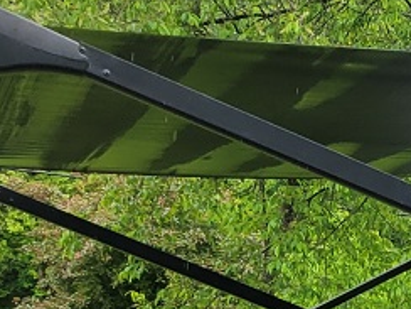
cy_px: 529
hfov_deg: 12.9
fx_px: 1532
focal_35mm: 129
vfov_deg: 10.9
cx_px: 871
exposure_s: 1/496
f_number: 1.8
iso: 40
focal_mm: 5.4
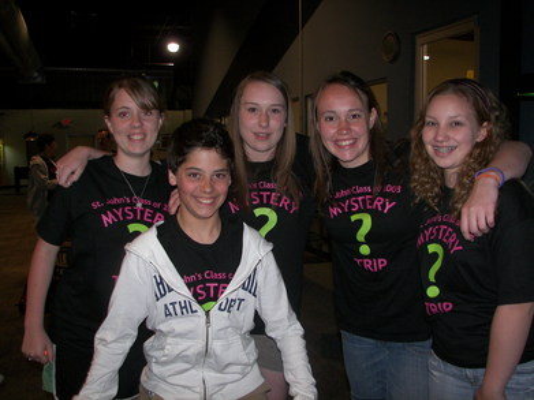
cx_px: 267
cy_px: 200
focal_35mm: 36
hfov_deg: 51.4
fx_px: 555
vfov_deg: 39.6
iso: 100
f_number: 2.8
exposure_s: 1/30
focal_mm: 6
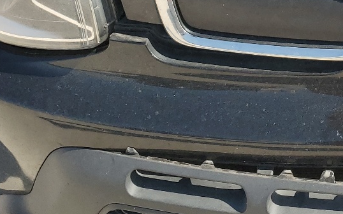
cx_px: 401
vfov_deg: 15.3
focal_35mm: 82
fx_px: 766
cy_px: -48
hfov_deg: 23.3
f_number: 1.5
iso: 50
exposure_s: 1/2500
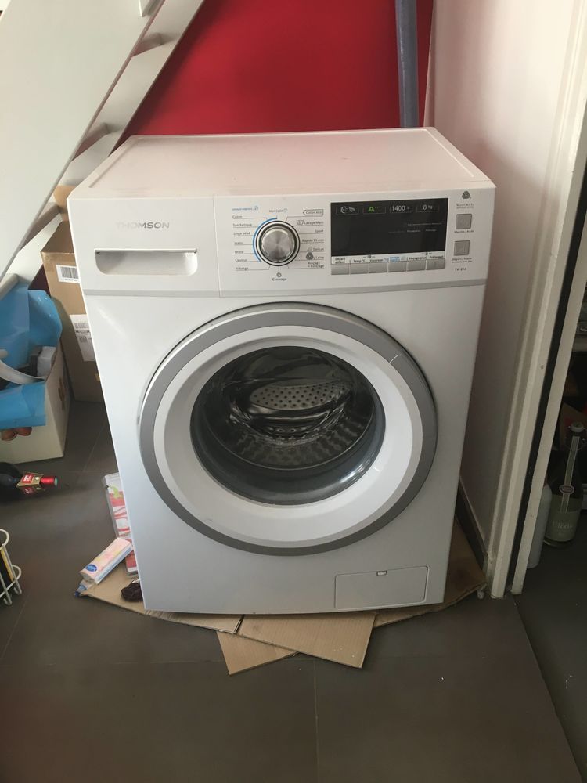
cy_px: 392
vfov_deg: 61.7
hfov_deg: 48.2
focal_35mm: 29
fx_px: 656
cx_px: 294
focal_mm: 4.15
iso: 80
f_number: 2.2
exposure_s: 1/33
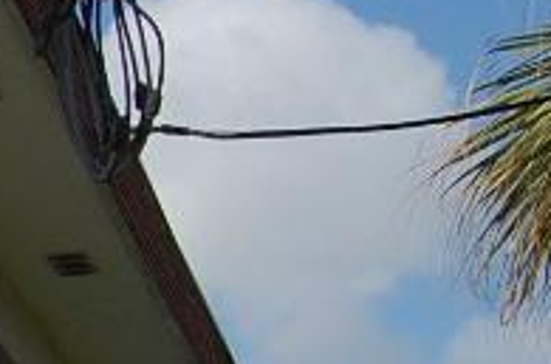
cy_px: 638
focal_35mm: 178
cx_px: -735
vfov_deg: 7.5
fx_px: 2718
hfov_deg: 10.2
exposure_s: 1/400
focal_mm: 20
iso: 200
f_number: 10
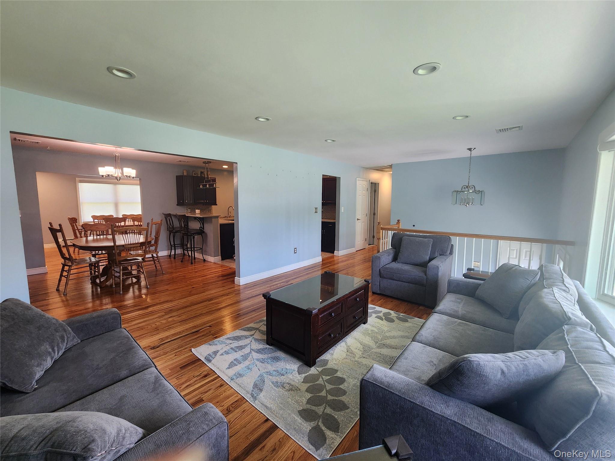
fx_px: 231
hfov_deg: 106.2
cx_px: 308
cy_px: 230
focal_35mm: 13
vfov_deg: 89.9
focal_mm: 2.2
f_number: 2.2
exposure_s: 1/60
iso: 200
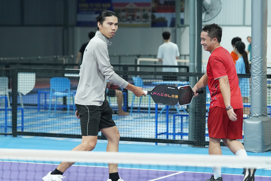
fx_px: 1046
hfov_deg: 14.8
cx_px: 138
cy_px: 80
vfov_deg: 9.9
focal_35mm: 139
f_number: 3.5
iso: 6400
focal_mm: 98
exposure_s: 1/500
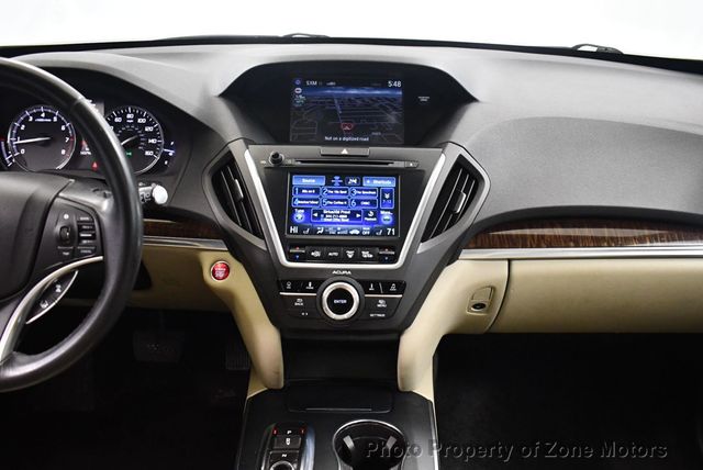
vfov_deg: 36.9
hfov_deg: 53.1
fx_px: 704
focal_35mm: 36
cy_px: 235
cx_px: 352
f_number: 3.5
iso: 3200
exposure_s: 1/60
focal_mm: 18
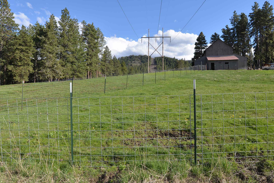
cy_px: 82
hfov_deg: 76.1
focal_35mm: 23
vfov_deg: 55.0
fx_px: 175
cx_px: 133
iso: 100
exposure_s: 1/200
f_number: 9
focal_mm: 18
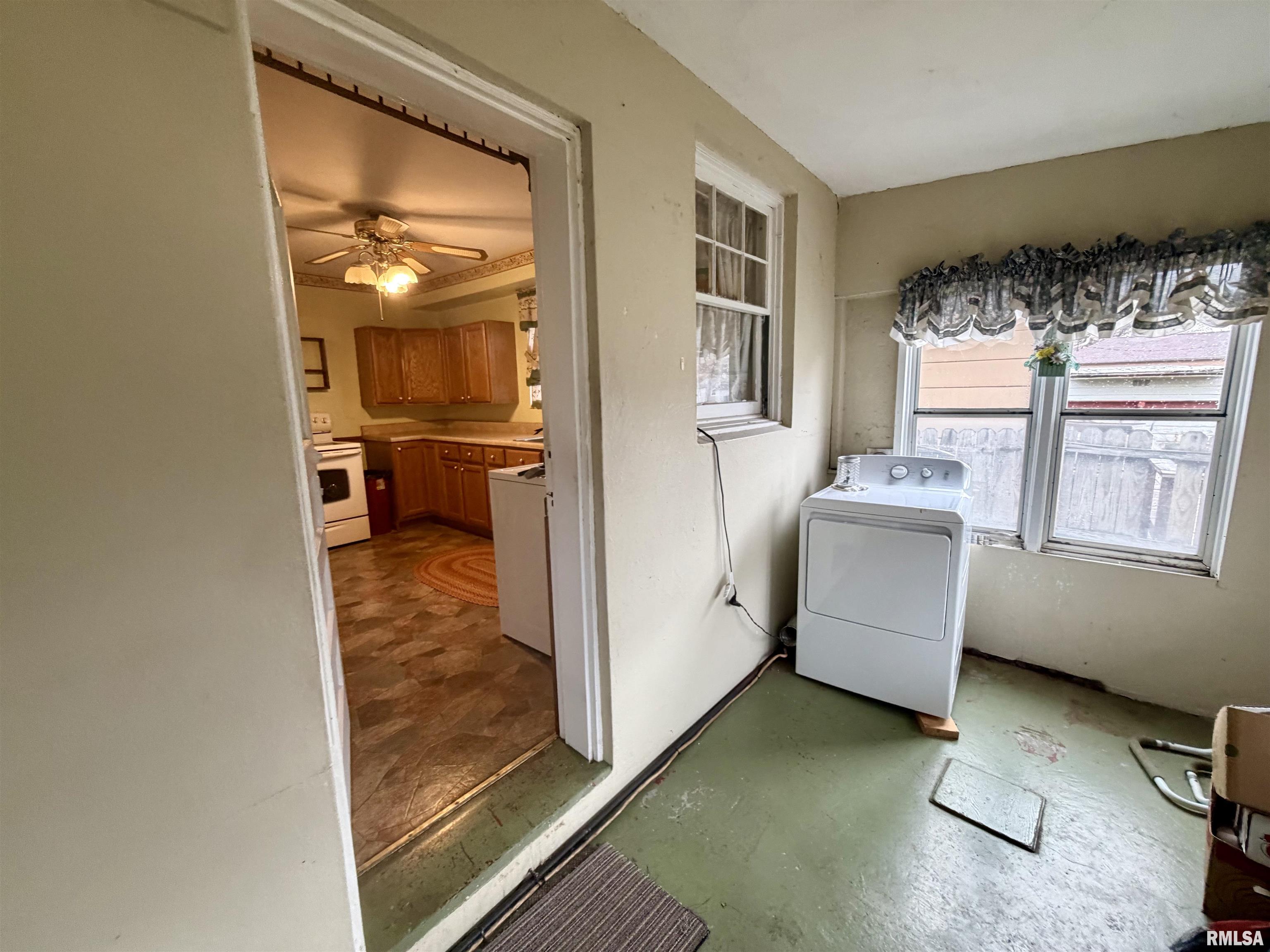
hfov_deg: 102.1
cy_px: 476
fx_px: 514
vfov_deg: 85.7
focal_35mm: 14
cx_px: 635
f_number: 2.2
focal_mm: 2.22
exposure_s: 1/60
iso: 250
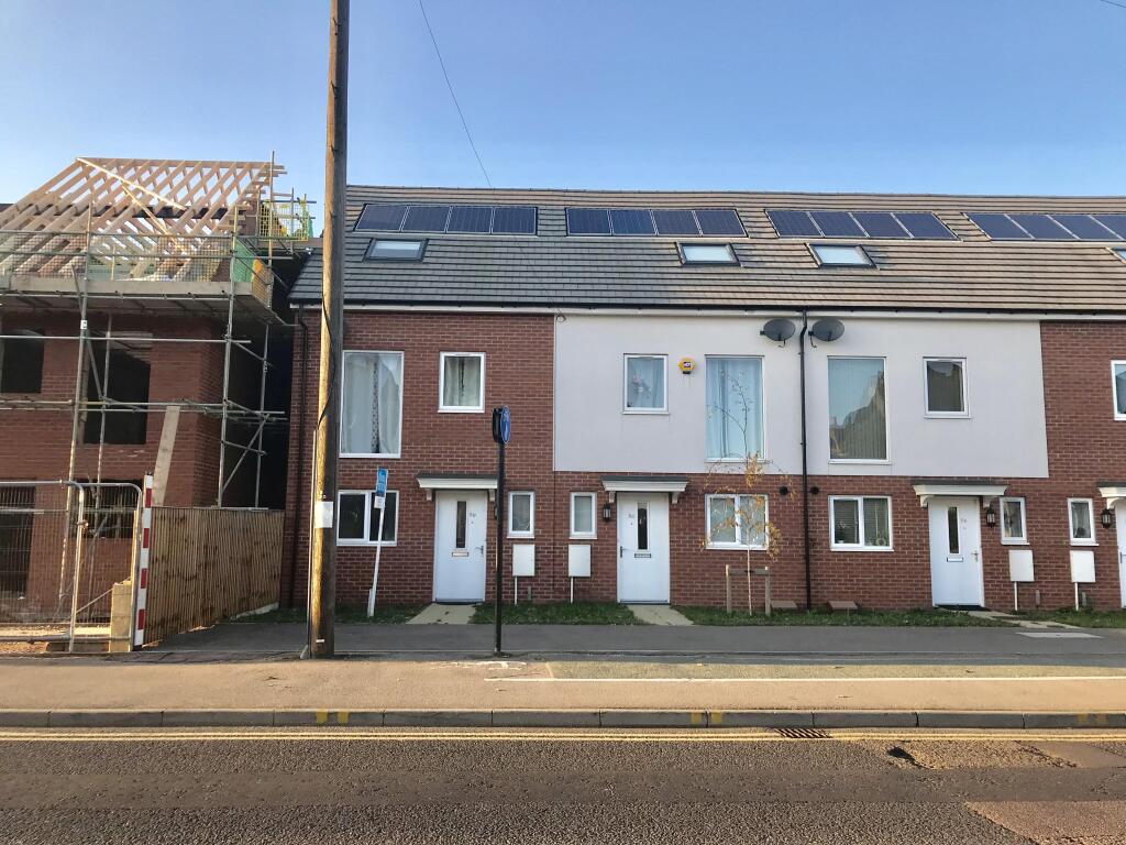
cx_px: 563
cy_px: 422
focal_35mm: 28
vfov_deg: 49.7
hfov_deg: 63.4
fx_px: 911
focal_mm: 3.99
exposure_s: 1/447
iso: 20
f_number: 1.8
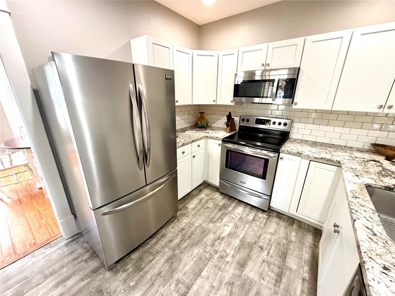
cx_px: 198
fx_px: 160
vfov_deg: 85.7
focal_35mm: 14
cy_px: 148
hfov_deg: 102.1
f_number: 2.2
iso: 320
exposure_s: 1/60
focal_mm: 2.22
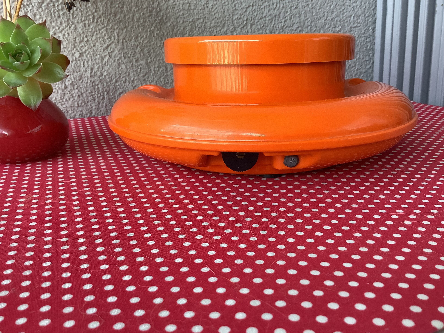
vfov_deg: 45.4
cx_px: 222
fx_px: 398
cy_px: 166
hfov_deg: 58.4
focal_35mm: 31
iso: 80
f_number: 2.4
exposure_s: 1/50
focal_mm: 3.3
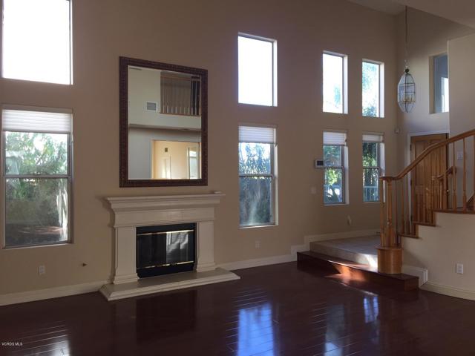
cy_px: 178
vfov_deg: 48.2
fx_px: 398
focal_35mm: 29
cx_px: 238
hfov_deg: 61.7
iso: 32
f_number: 2.2
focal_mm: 4.15
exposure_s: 1/60
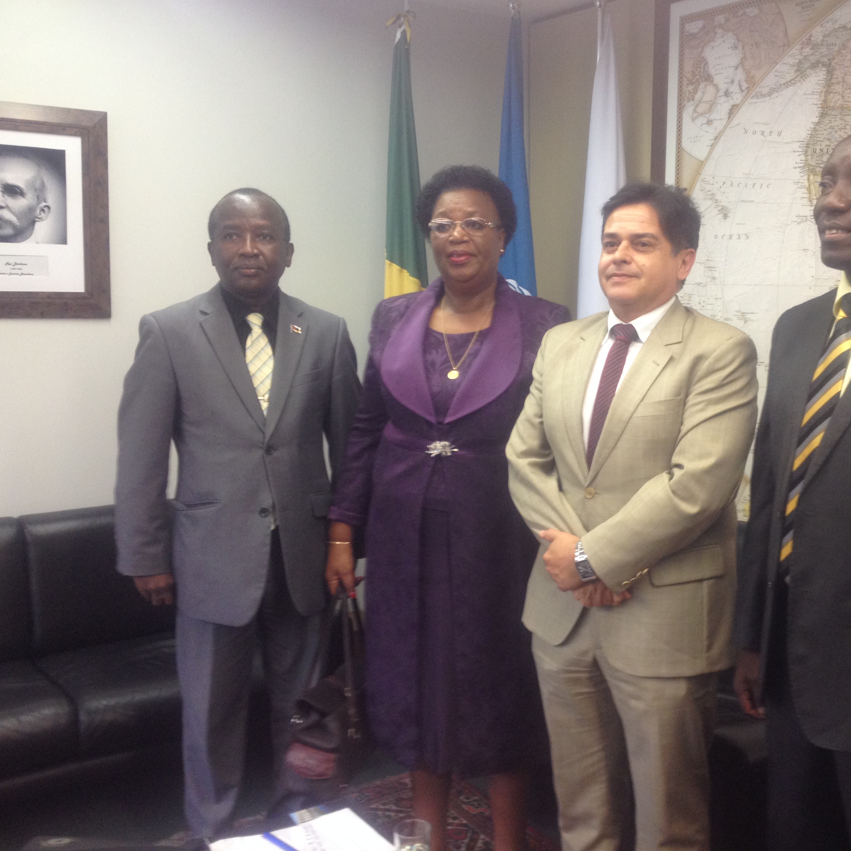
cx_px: 561
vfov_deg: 40.0
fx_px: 1168
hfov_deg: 39.6
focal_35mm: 42
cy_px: 418
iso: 100
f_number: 2.4
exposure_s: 1/20
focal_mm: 4.28
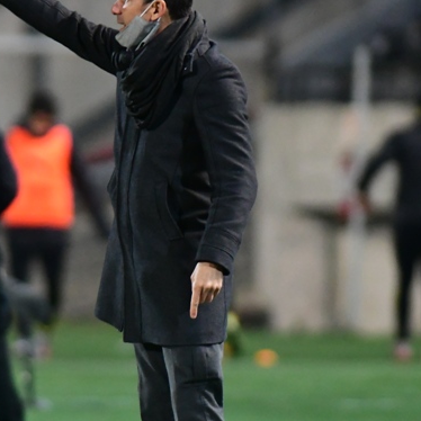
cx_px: 111
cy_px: 219
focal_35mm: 817
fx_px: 11242
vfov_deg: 2.1
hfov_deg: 2.1
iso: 5000
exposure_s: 1/640
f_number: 3.5
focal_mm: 300
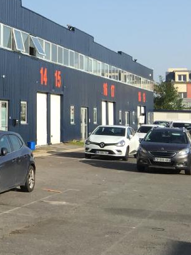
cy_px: 44
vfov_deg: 21.2
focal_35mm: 91
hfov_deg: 14.3
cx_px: -152
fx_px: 669
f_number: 2.2
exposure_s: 1/1364
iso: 32
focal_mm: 4.15
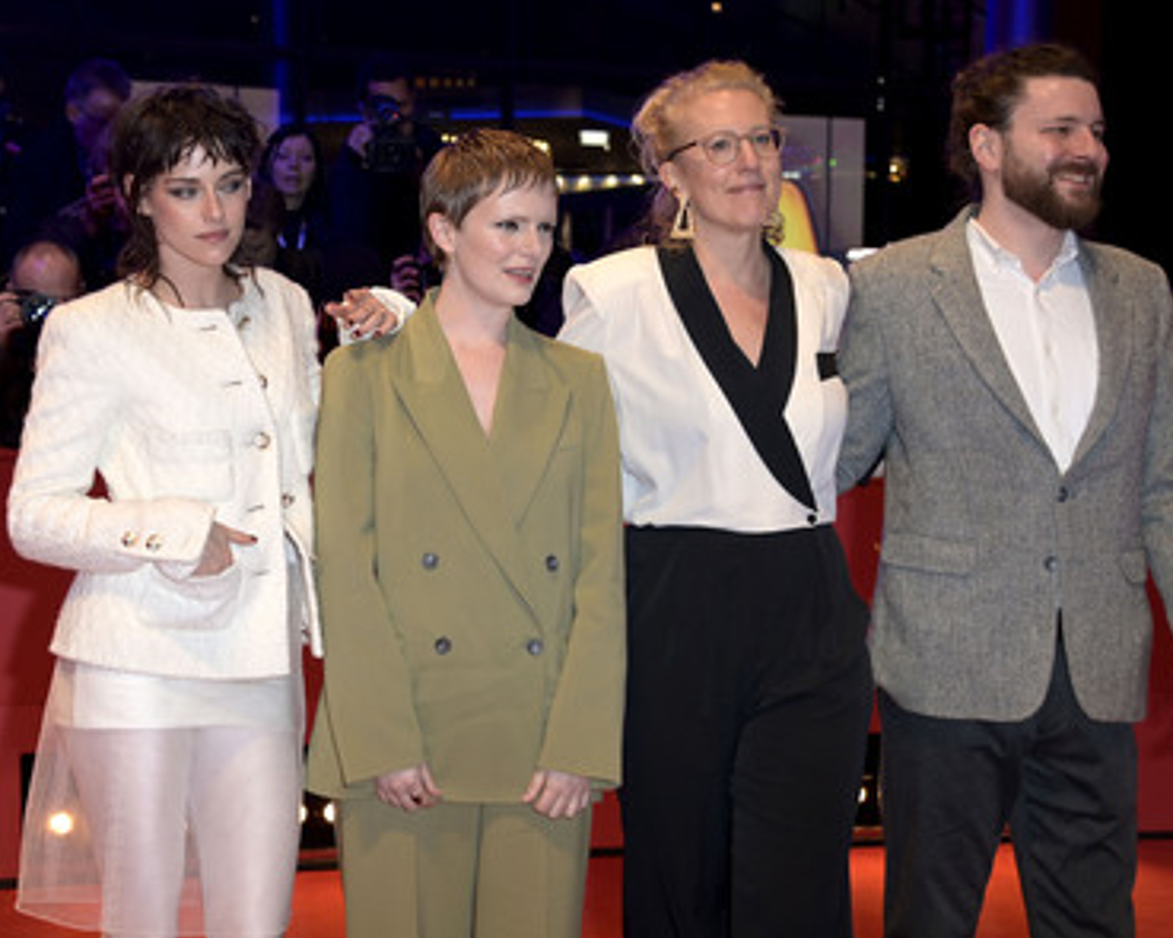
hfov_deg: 30.0
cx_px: 612
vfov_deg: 24.2
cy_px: 471
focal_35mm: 63
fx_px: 2187
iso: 1000
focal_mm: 55
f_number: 5.6
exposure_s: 1/200
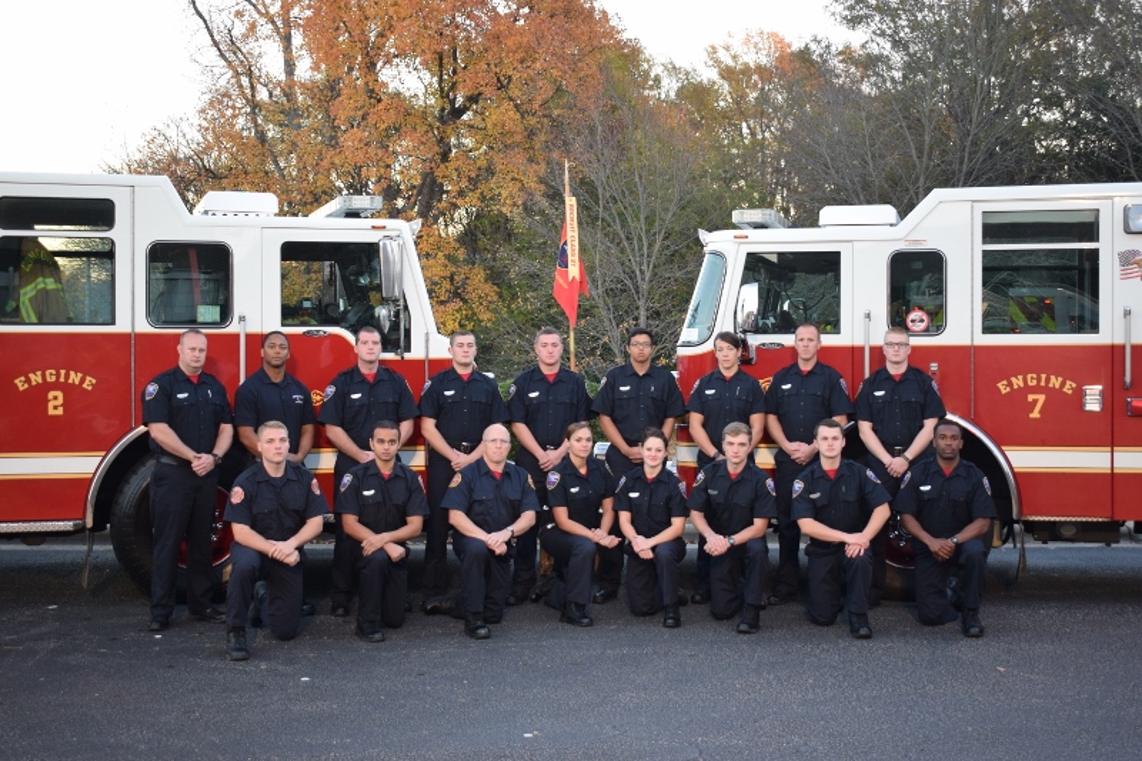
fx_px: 1522
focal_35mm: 48
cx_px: 571
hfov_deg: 41.1
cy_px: 380
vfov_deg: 28.1
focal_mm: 32
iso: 640
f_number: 4.5
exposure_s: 1/60
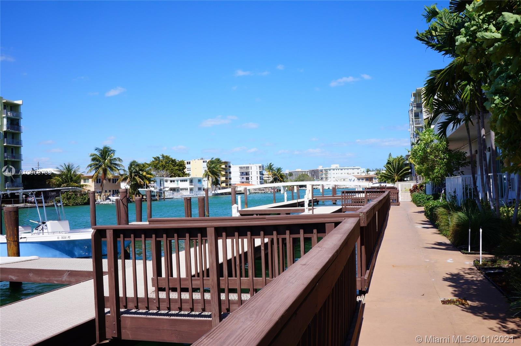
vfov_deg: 43.5
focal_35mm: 30
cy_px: 173
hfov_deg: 62.0
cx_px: 260
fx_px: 434
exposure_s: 1/80
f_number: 16
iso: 100
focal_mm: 20
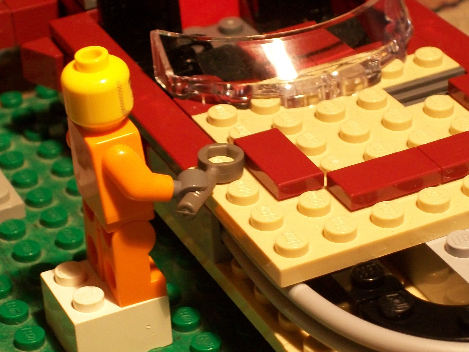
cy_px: 194
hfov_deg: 16.1
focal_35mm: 122
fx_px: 1653
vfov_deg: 12.1
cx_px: 240
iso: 160
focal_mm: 14.3
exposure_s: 1/15
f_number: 4.3
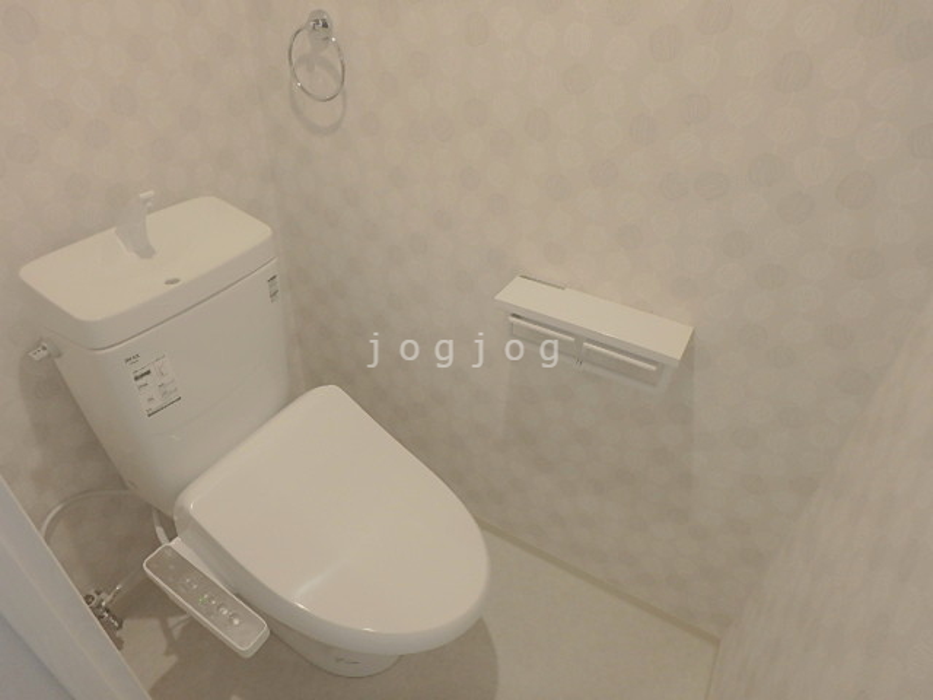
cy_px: 350
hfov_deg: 79.0
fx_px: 566
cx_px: 466
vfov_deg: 63.4
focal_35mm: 21
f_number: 3.5
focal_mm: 3.7
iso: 200
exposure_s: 1/30
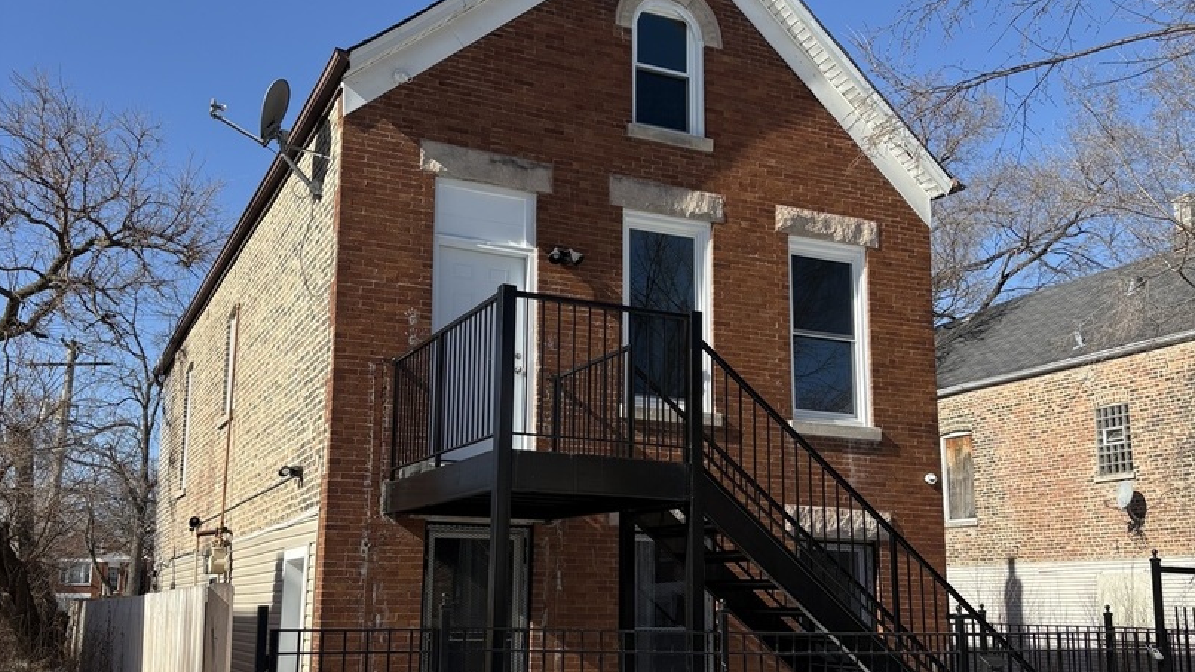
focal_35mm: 38
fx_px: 1204
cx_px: 597
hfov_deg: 52.8
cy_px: 389
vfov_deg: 31.1
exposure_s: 1/4065
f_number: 1.6
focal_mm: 5.96
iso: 50
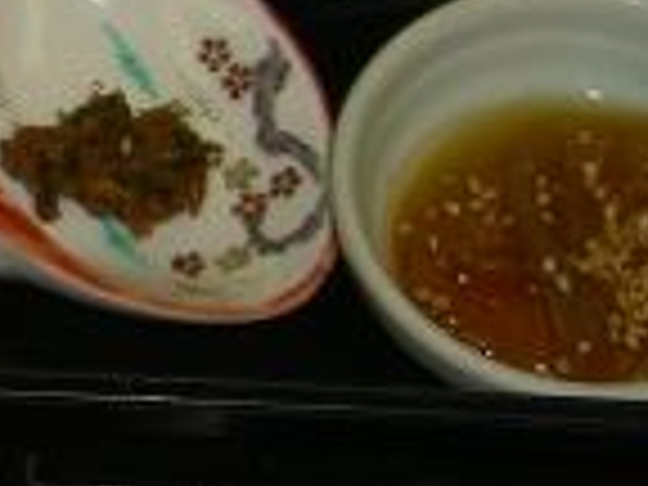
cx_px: -454
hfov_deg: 10.9
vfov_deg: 8.7
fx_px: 3201
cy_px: 245
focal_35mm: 171
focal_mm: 7.9
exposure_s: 1/60
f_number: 2.8
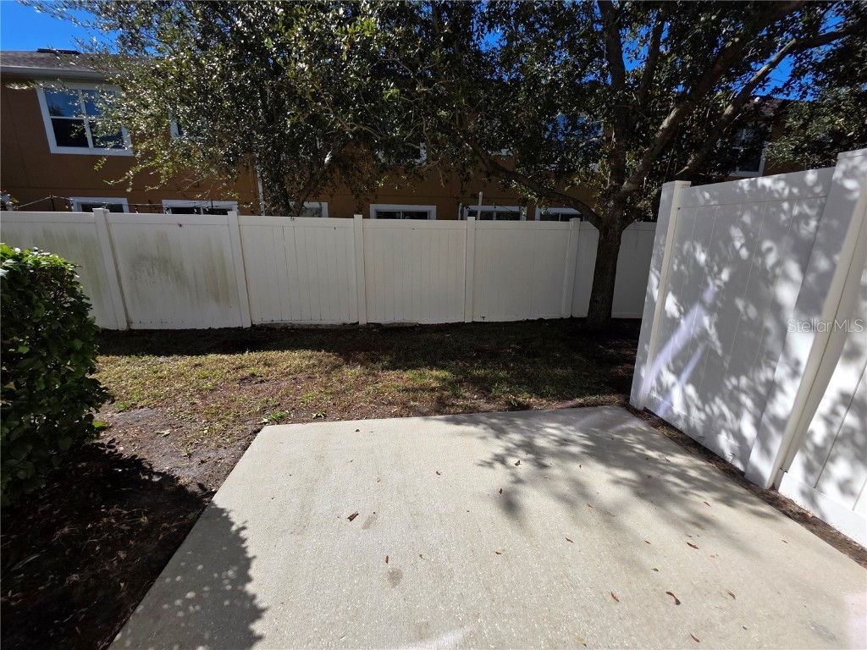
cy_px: 325
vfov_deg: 89.9
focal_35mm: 13
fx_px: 326
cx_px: 434
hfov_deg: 106.2
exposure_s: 1/1936
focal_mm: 2.2
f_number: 1.9
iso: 40
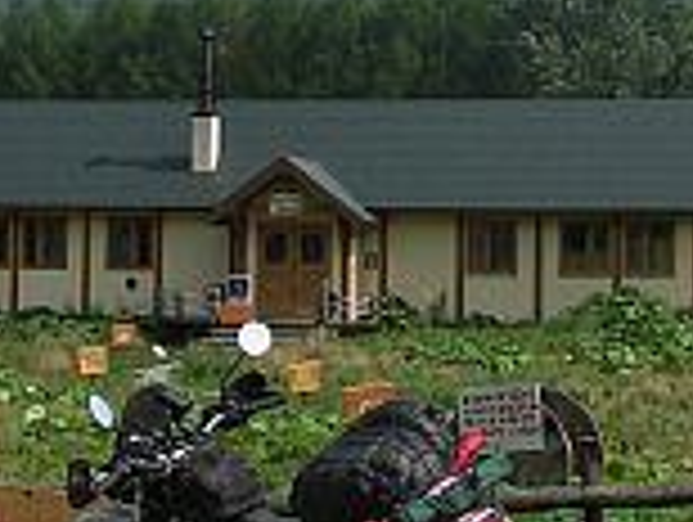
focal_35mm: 116
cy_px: -18
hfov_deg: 16.9
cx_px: 486
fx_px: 2326
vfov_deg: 12.6
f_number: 6.3
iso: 50
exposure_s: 1/250
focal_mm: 7.2
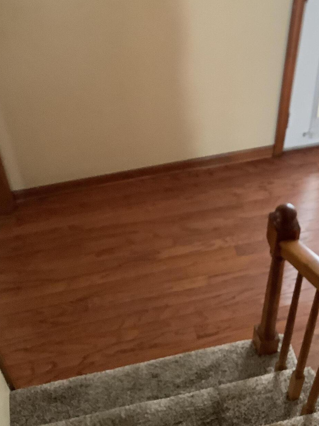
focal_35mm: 50
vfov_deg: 37.3
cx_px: 182
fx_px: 614
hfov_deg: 29.1
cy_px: 110
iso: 320
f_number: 2.4
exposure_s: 1/50
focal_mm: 3.3
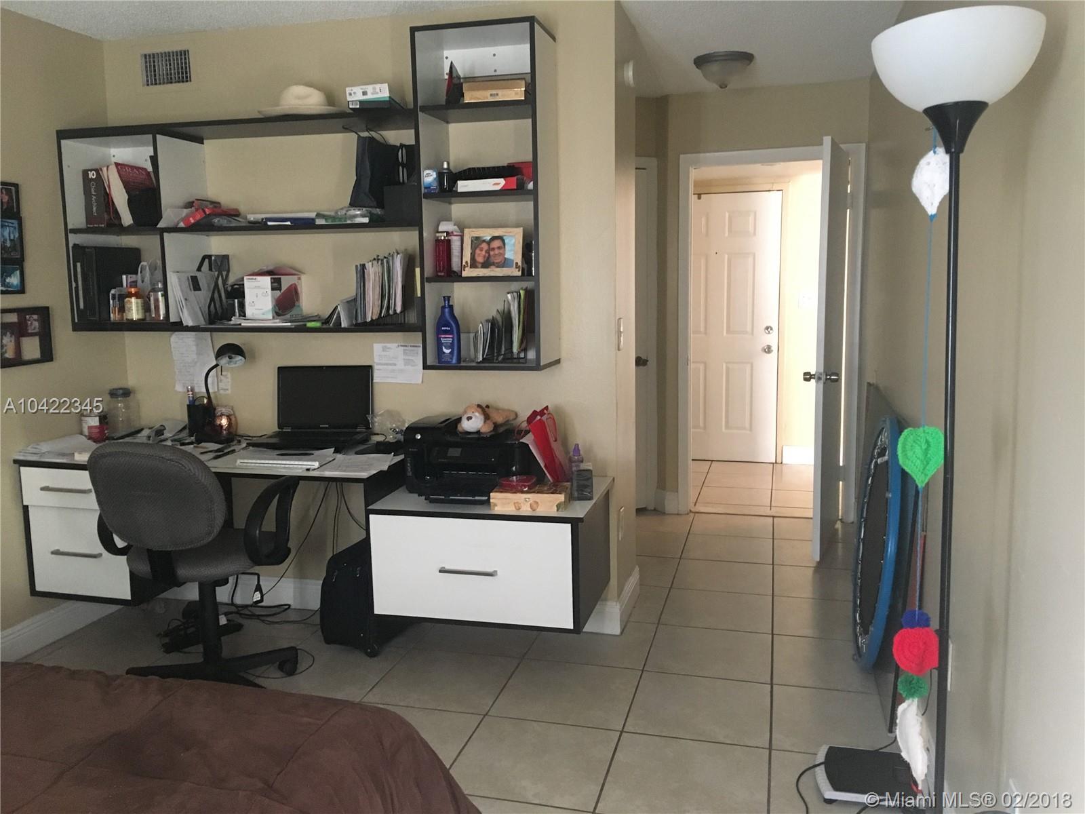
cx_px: 542
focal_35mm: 29
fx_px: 909
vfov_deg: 48.2
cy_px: 407
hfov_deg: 61.7
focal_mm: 4.15
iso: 200
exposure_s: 1/20
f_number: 2.2
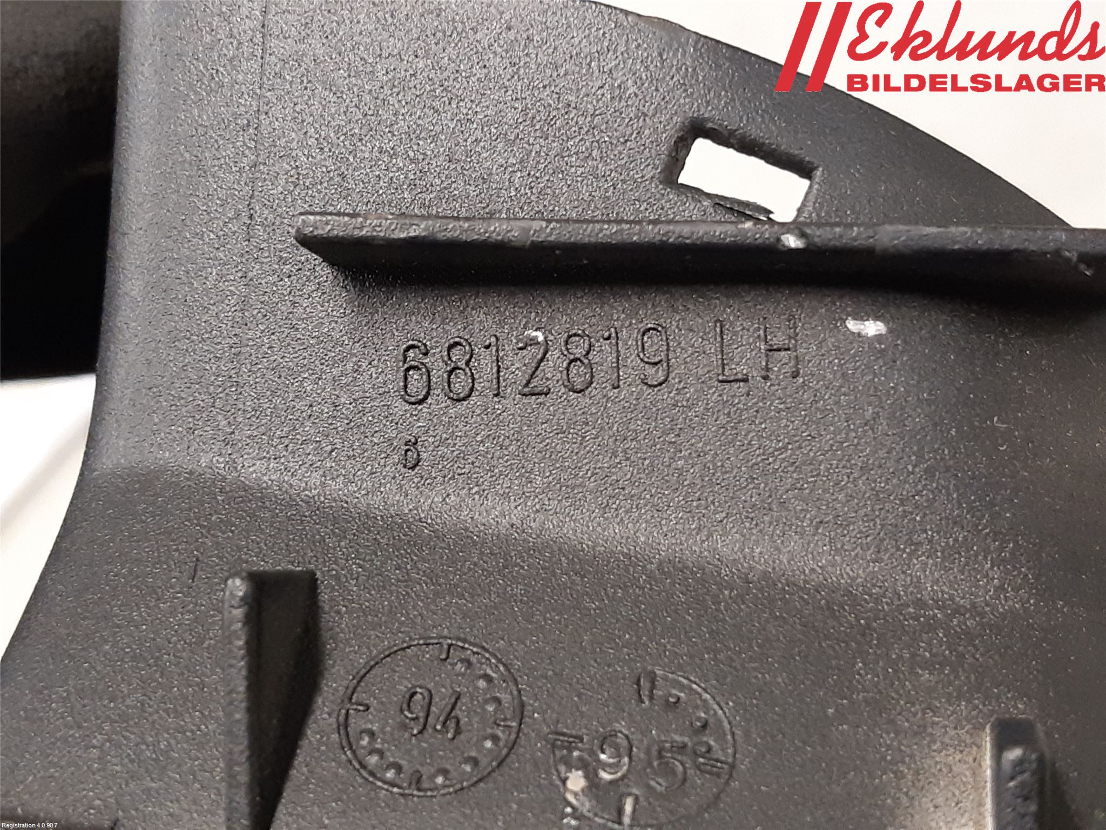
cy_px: 415
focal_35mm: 26
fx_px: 831
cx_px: 553
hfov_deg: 67.3
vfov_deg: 53.1
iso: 250
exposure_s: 1/33
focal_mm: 3.93
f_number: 1.7
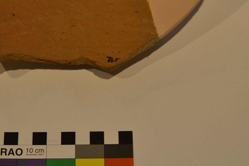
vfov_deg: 15.0
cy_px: 59
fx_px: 628
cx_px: 78
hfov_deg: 22.3
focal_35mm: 91
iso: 400
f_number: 7.1
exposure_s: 1/60
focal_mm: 35
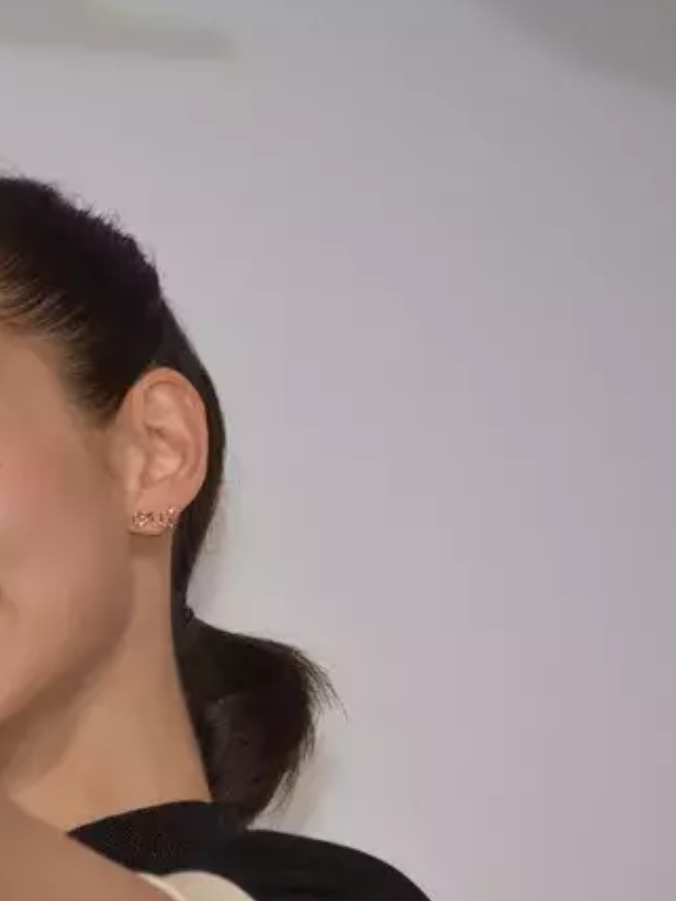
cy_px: 588
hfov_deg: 2.5
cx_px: -83
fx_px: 15779
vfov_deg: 3.3
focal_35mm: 606
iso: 200
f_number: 5
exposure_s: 1/60
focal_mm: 200
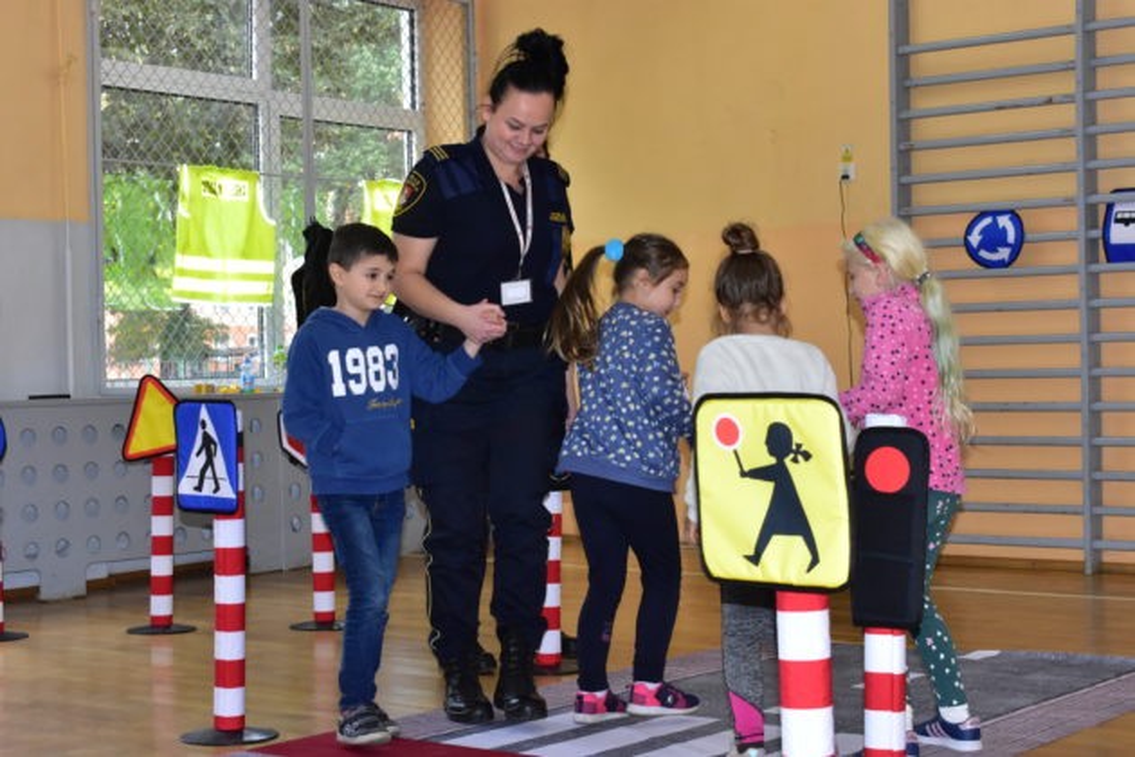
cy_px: 378
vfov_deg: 21.6
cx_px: 568
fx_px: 1986
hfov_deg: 31.9
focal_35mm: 63
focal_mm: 42
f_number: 8
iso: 2000
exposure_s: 1/200
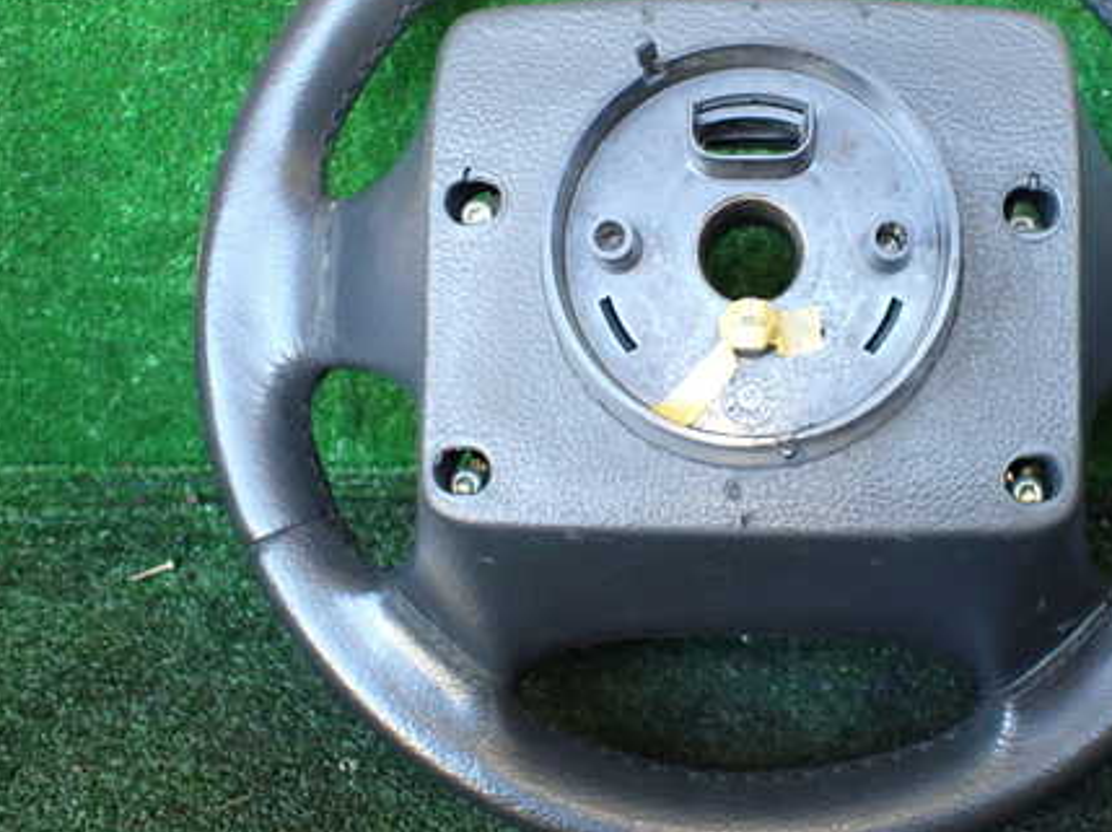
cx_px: 757
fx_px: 1348
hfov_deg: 44.1
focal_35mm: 42
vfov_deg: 34.1
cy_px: 319
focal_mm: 5.4
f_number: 2.3
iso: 800
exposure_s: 1/80
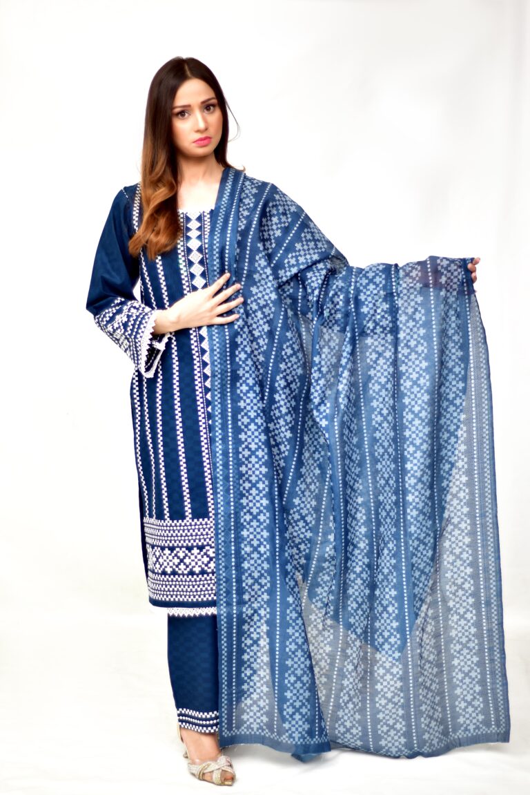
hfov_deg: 27.0
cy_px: 398
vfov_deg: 39.6
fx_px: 1103
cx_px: 265
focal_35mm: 50
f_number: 4.5
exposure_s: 1/100
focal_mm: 50
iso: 125
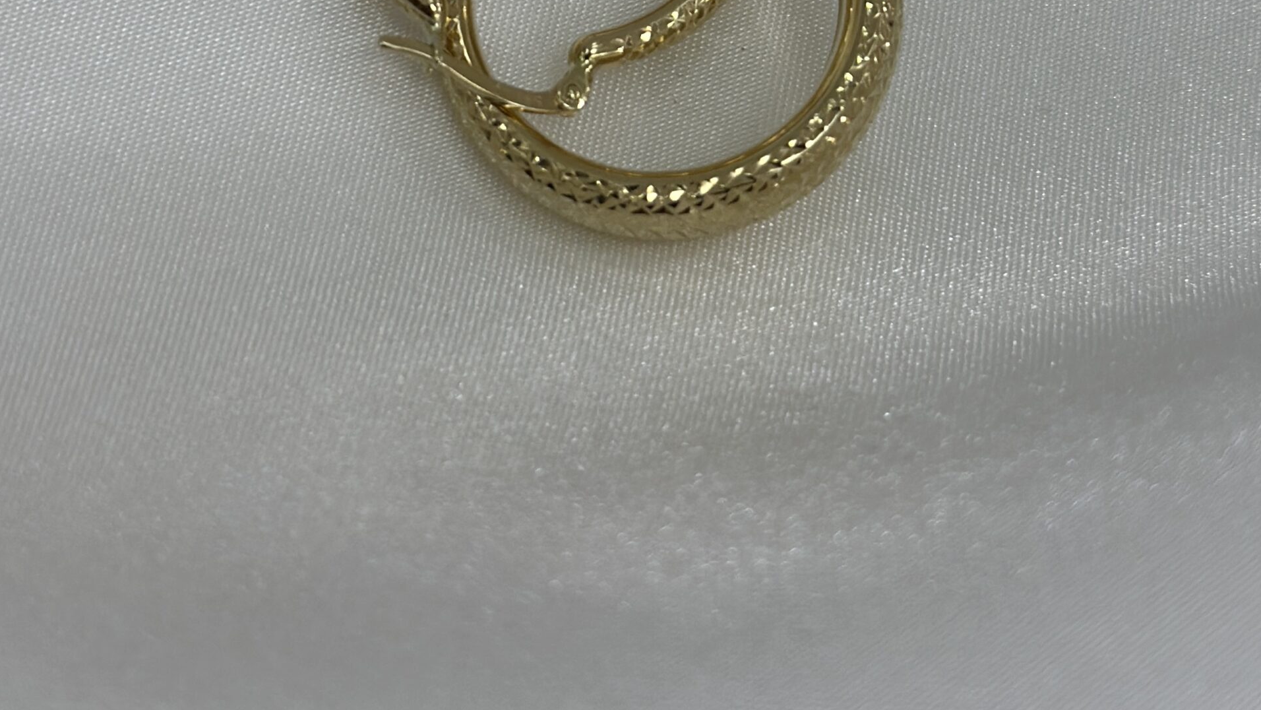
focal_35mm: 70
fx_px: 2341
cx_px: 630
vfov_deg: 16.5
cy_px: -134
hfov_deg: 30.1
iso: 80
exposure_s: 1/767
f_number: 1.78
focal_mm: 6.86
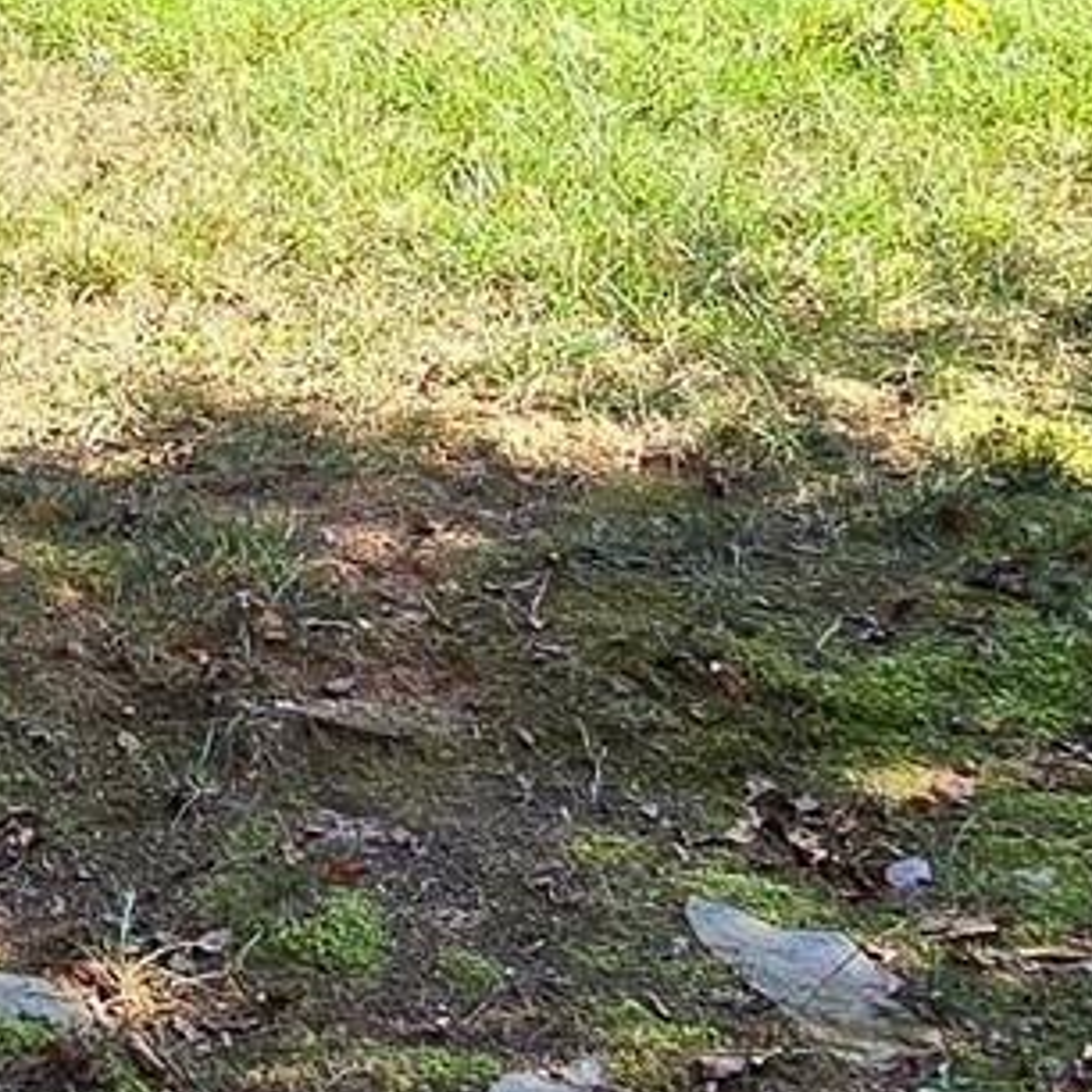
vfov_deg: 21.4
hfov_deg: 20.5
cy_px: -82
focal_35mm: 77
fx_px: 2748
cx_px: -321
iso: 50
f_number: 2.2
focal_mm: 2.2
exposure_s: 1/336
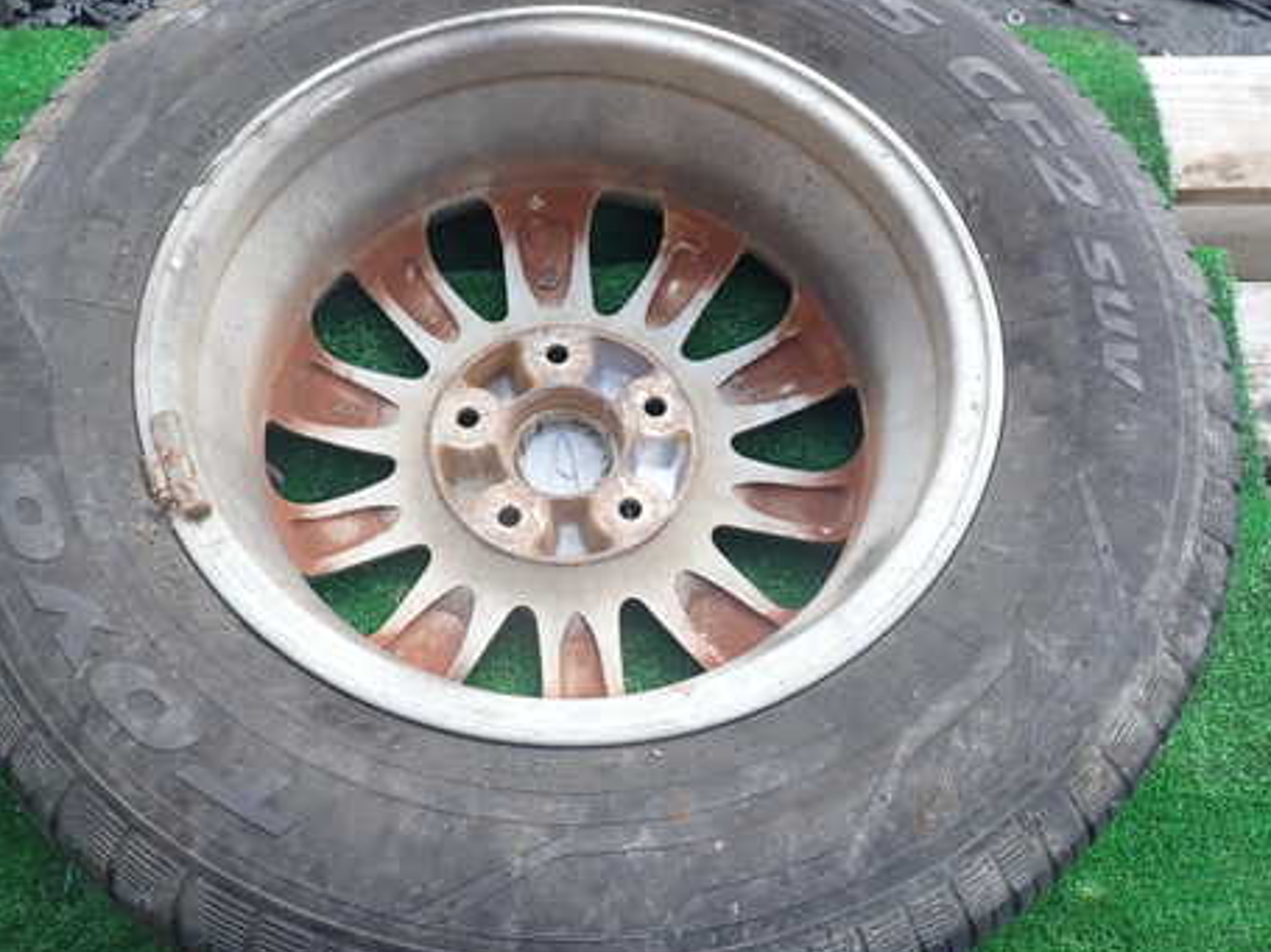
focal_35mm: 33
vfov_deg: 42.9
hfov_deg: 55.2
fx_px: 1211
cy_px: 458
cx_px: 545
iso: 100
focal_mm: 4.5
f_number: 2.8
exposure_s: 1/100
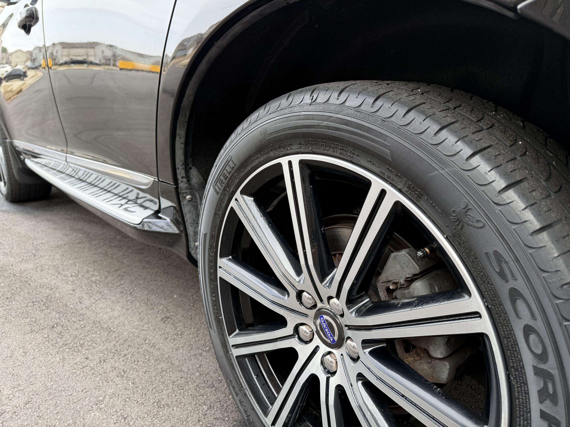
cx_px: 285
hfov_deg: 71.6
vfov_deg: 56.8
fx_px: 395
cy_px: 214
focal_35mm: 24
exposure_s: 1/270
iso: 80
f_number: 1.78
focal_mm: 6.76
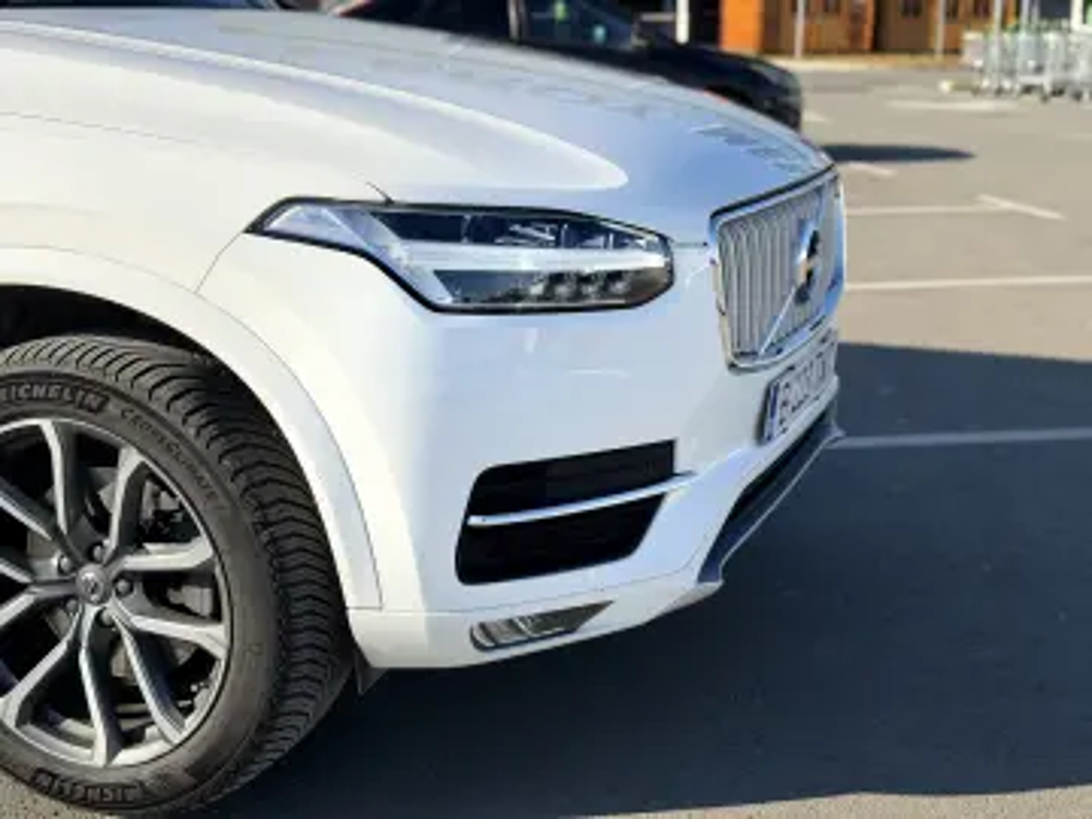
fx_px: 1514
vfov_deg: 30.3
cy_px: 410
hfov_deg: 39.7
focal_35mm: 48
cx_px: 546
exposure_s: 1/4098
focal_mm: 6.76
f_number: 1.78
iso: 64
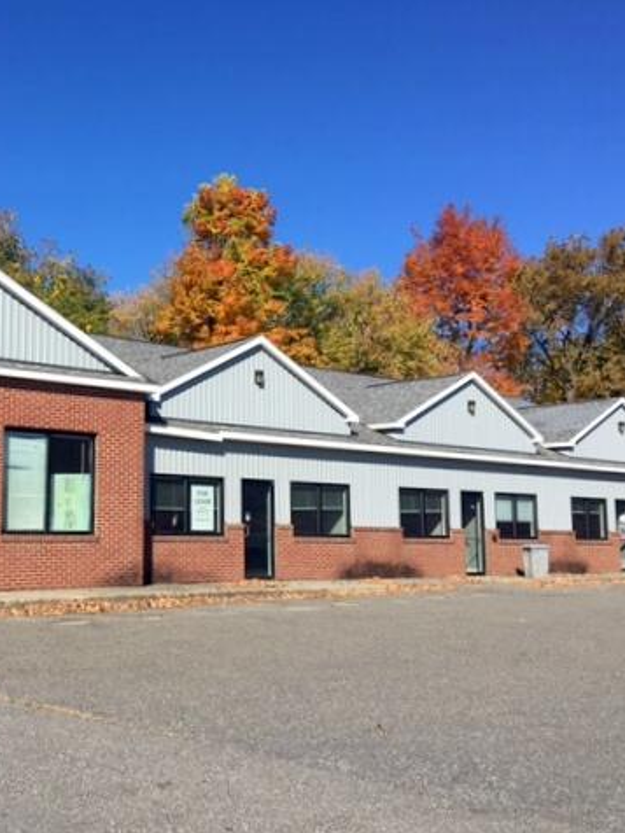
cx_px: 149
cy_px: 416
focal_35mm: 39
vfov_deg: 47.9
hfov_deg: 35.9
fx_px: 939
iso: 25
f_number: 2.2
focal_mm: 4.15
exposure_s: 1/2262
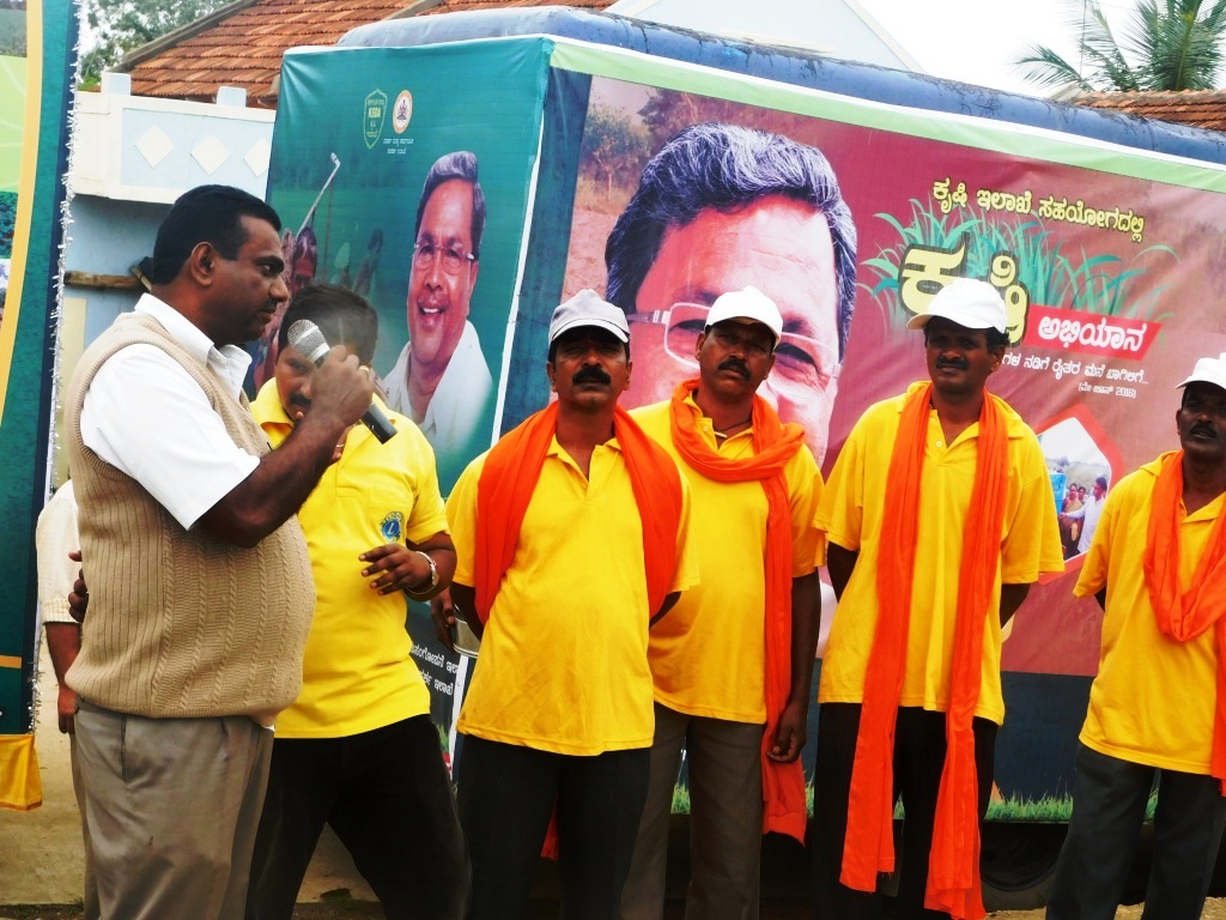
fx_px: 2338
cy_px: 460
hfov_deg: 29.4
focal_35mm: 66
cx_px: 613
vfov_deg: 22.3
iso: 125
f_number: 4.2
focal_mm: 11.7
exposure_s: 1/320
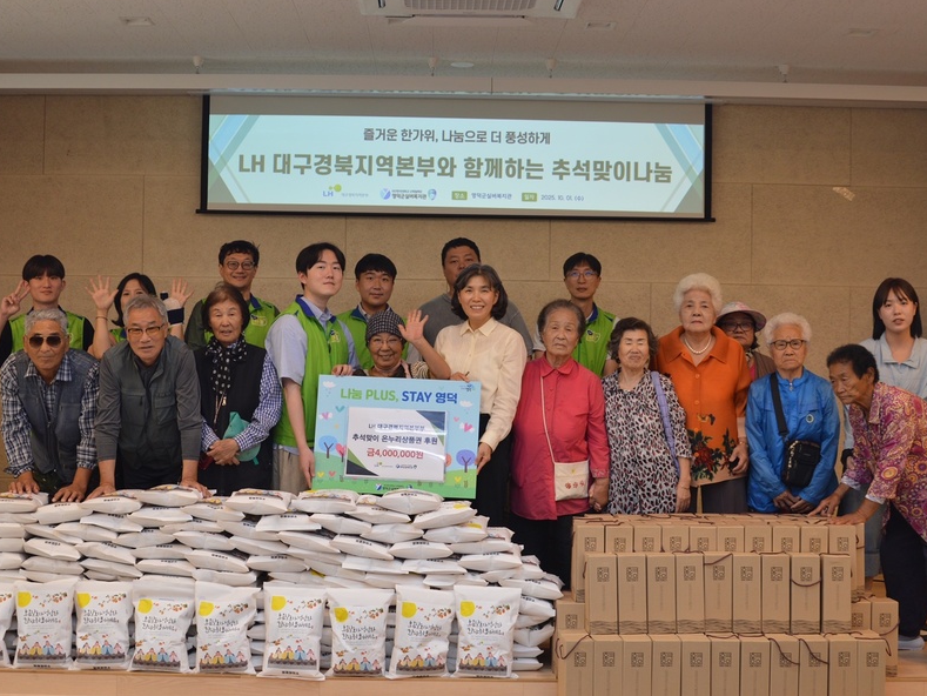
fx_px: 1232
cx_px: 455
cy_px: 346
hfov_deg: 41.2
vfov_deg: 31.5
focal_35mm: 46
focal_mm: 28
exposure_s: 1/80
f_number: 4.5
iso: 400
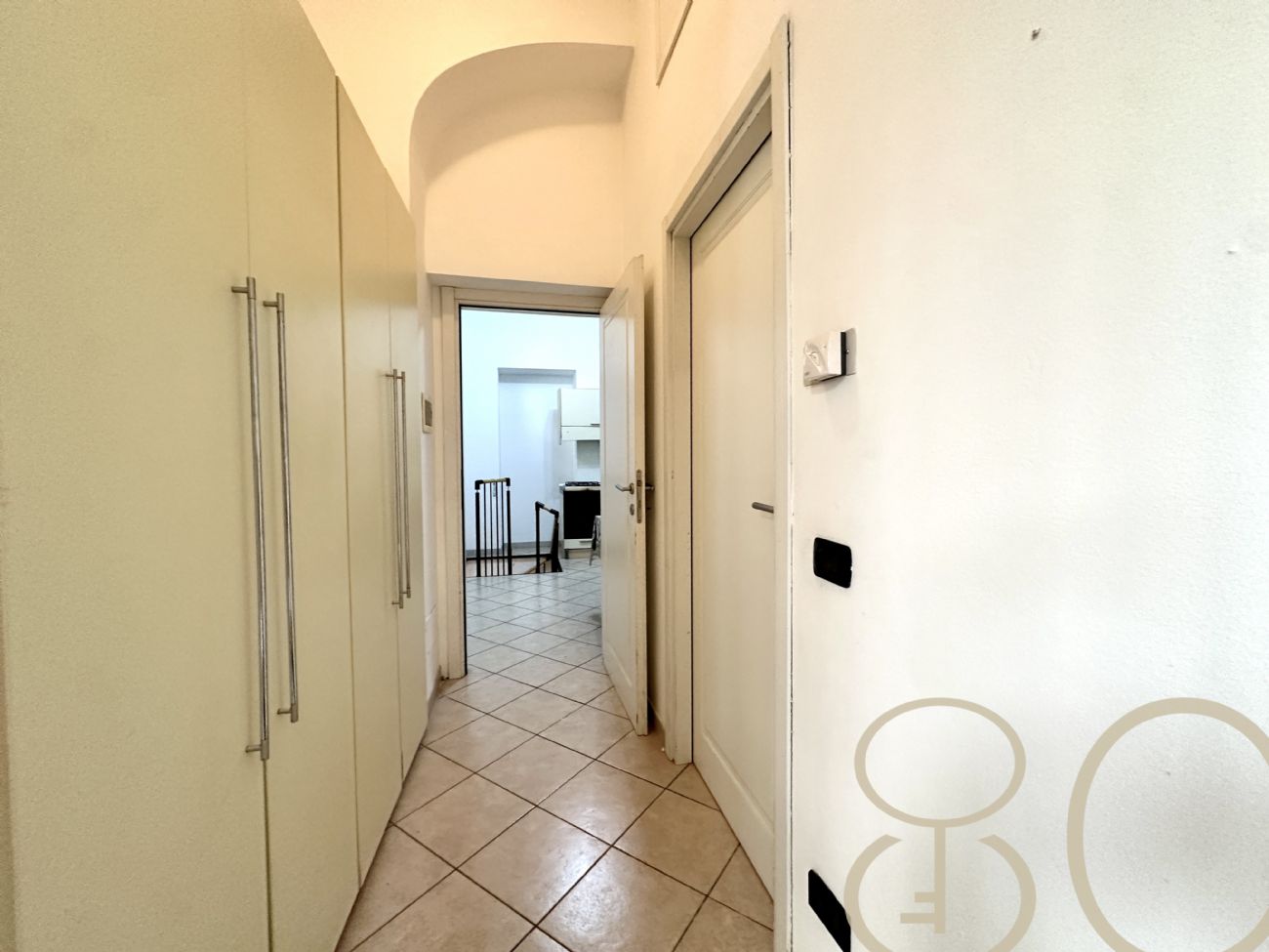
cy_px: 476
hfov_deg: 102.1
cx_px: 634
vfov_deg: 85.7
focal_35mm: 14
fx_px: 513
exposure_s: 1/50
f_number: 2.2
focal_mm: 2.22
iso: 250
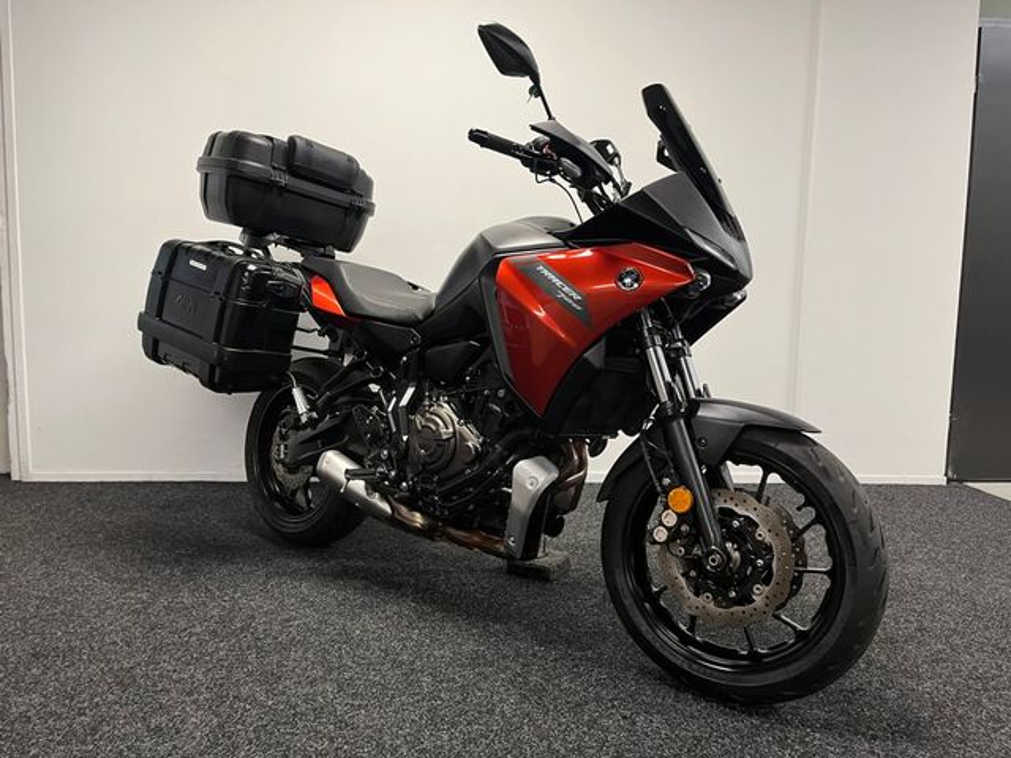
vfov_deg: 53.1
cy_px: 379
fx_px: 759
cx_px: 506
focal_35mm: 26
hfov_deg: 67.3
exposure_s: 1/50
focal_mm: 5.1
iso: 100
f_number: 1.6
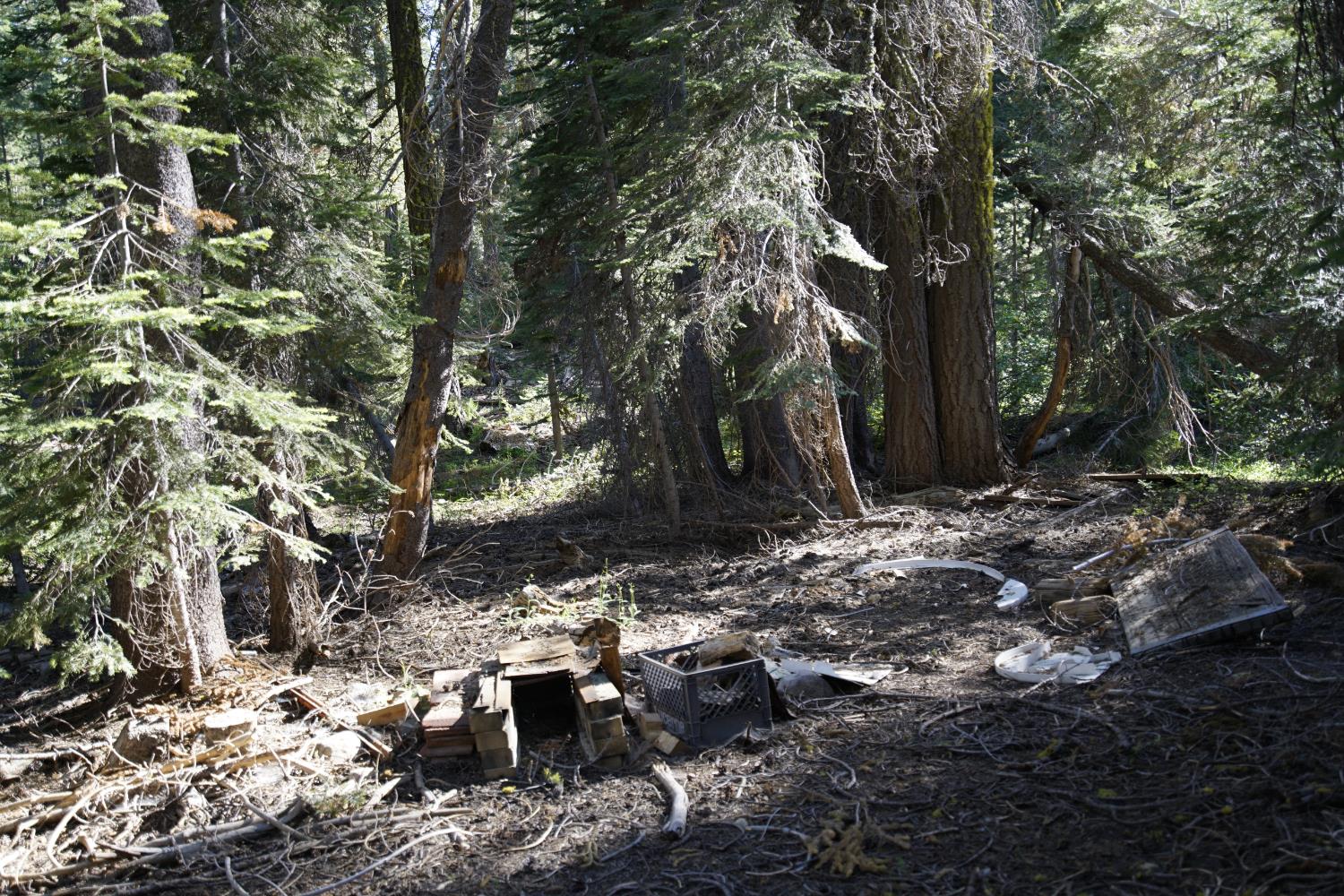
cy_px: 448
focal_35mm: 35
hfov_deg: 54.4
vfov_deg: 37.9
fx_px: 1307
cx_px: 672
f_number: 4
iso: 320
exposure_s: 1/160
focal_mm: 35
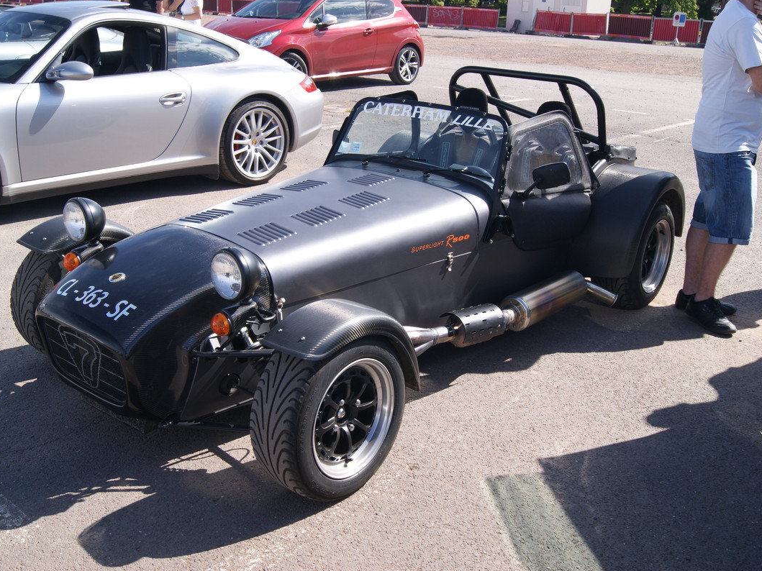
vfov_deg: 39.6
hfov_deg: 51.3
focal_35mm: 36
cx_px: 355
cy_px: 285
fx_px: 792
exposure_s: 1/100
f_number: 10
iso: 100
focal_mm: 22
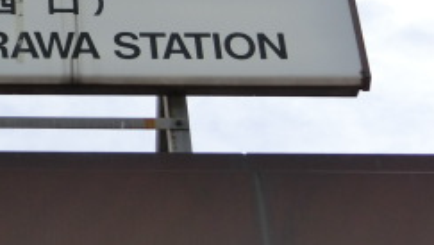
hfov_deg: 15.8
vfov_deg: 9.3
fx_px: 1485
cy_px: -9
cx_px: -130
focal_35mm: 129
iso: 80
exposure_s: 1/800
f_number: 4.4
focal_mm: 8
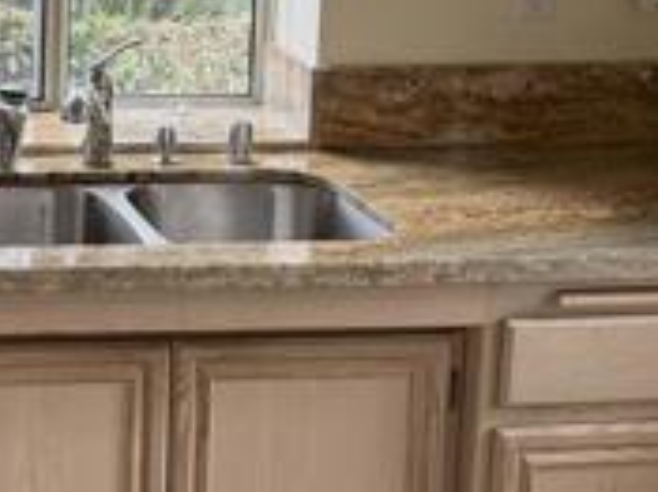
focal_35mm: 88
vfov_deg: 16.4
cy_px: 11
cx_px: -165
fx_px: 1672
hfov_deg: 20.6
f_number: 1.78
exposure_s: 1/200
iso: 125
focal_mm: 6.76
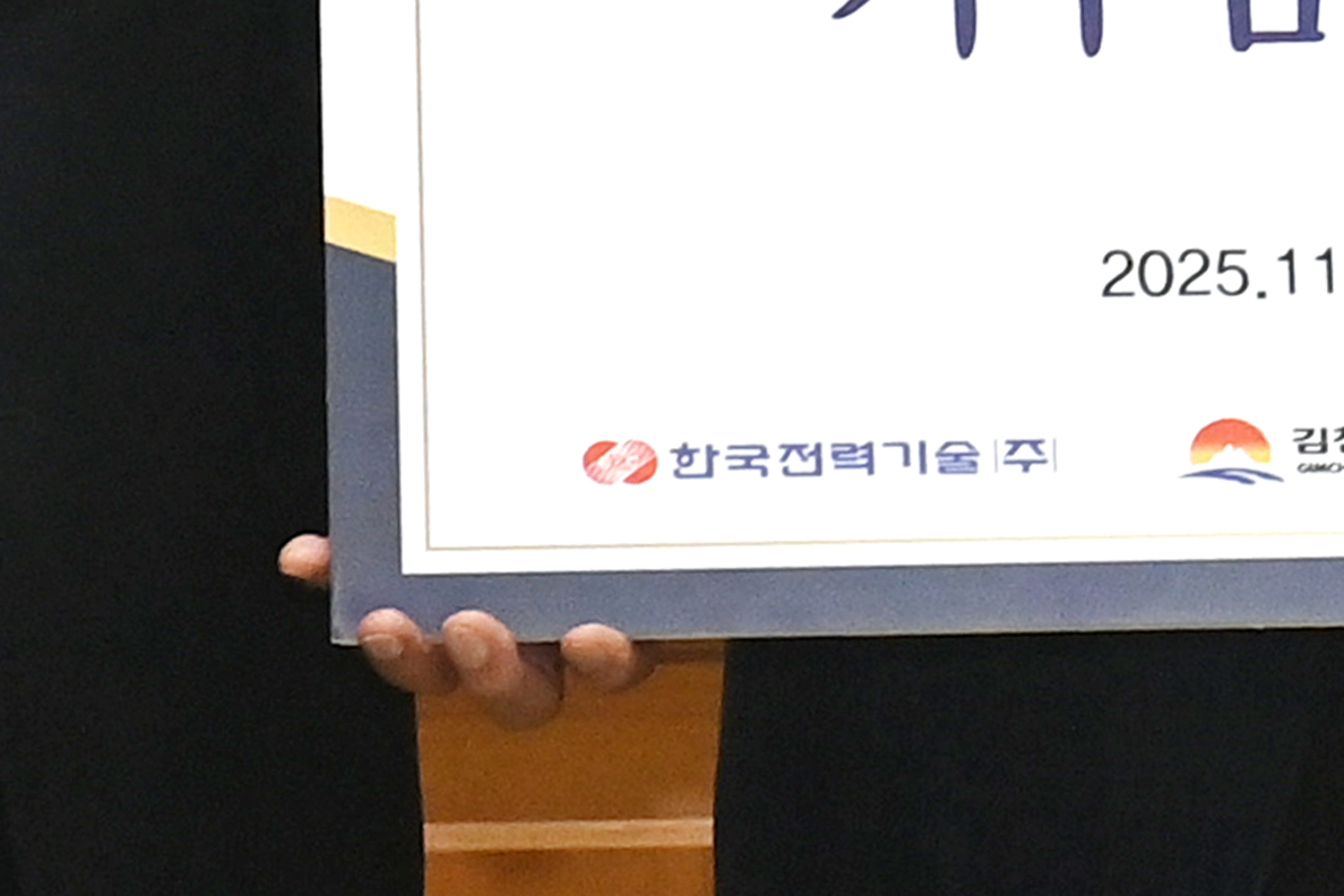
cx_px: 1199
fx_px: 12244
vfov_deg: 4.2
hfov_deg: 6.3
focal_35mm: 328
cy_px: -706
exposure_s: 1/250
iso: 2000
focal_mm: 70
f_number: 5.6
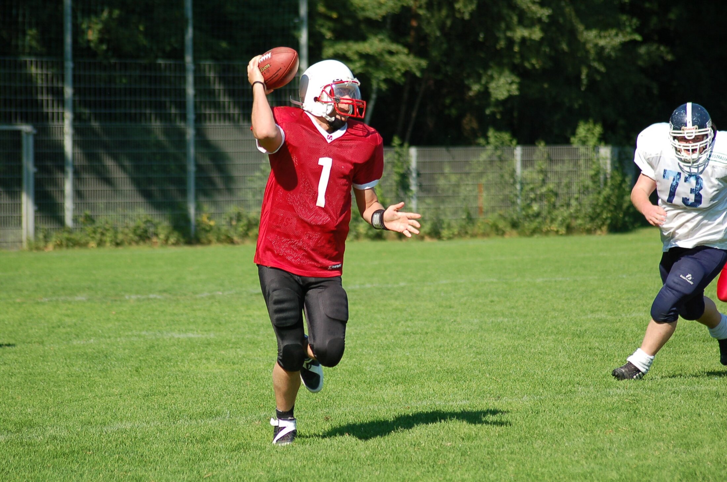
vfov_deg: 6.8
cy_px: 241
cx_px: 364
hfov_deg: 10.2
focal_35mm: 202
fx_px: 4082
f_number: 4.5
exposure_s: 1/1000
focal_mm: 135
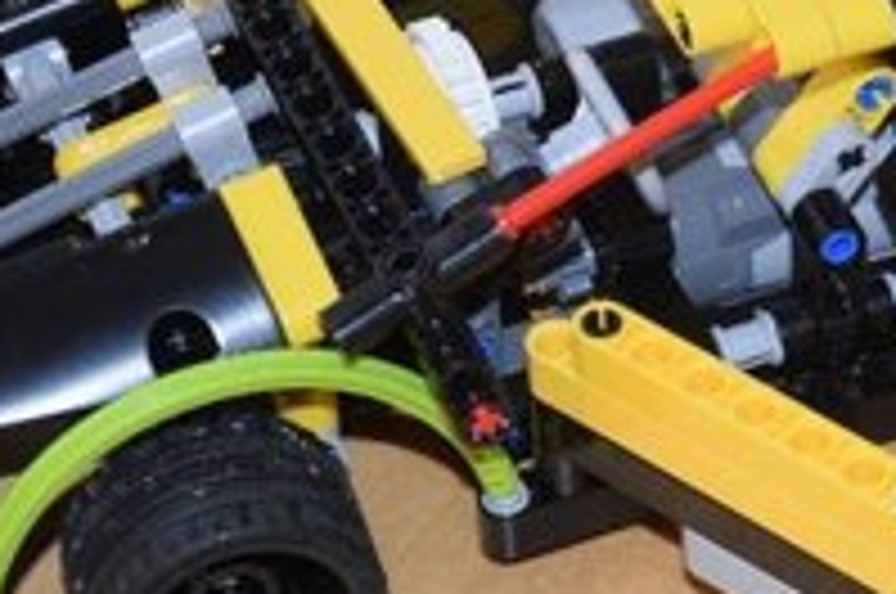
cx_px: 770
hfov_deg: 9.4
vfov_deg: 6.3
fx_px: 5407
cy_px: 164
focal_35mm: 218
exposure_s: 1/60
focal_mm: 45
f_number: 4.8
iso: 1600
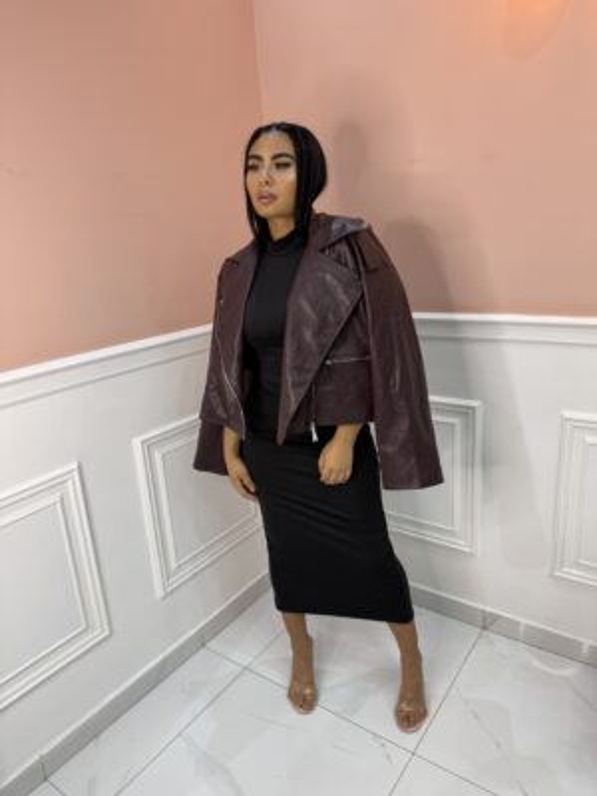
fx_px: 552
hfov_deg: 56.8
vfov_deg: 71.6
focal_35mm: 24
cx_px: 298
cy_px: 398
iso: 80
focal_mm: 6.76
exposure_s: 1/100
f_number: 1.78
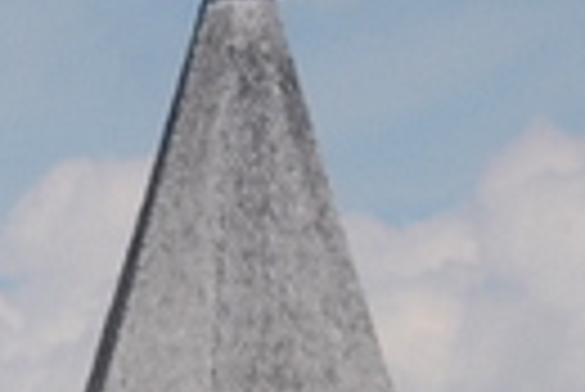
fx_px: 10606
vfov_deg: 2.1
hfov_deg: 3.2
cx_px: 63
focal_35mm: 652
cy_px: 14
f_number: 9
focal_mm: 55
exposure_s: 1/320
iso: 100
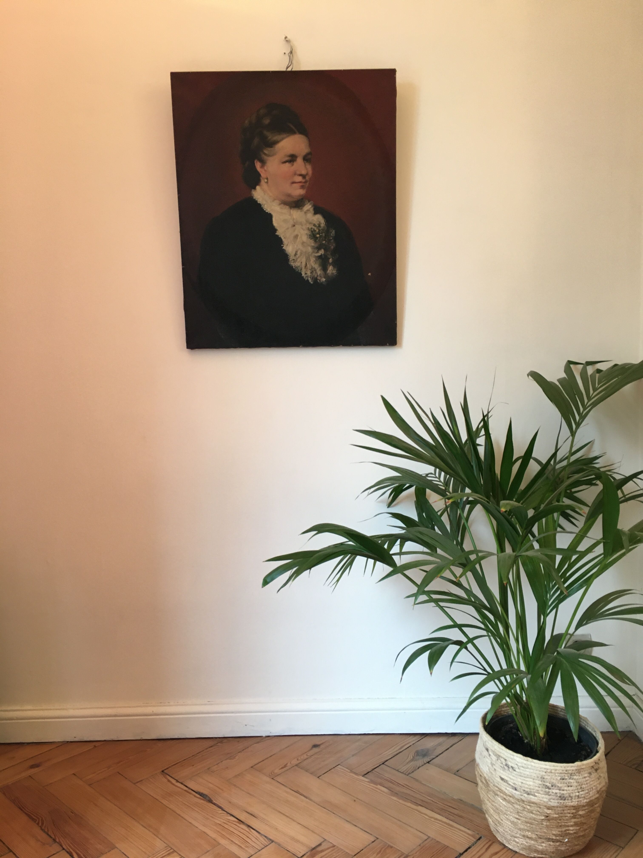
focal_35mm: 29
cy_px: 429
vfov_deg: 61.7
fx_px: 718
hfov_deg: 48.2
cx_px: 322
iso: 125
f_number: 2.2
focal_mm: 4.15
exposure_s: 1/33
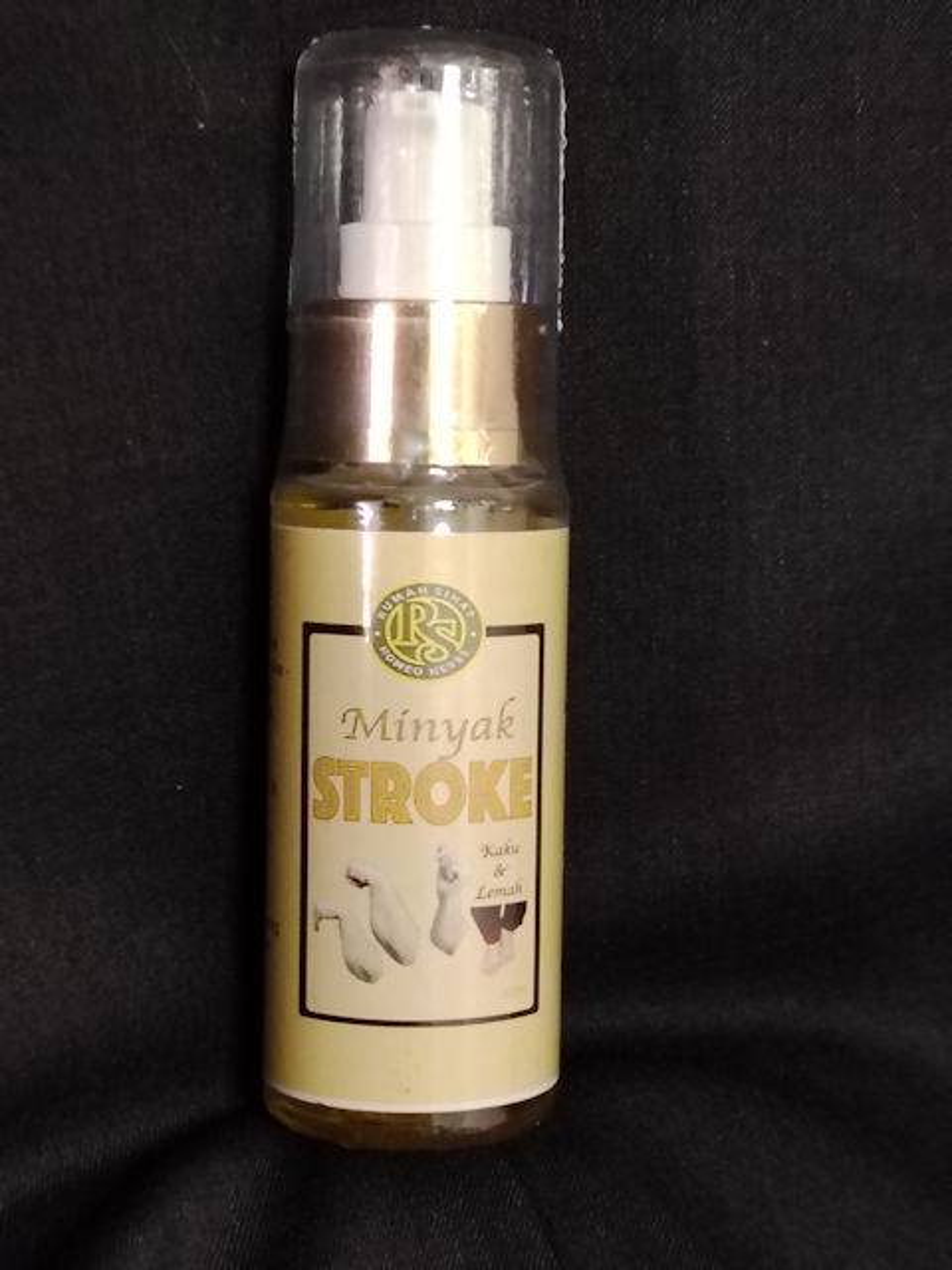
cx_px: 476
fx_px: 2603
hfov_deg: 20.7
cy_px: 635
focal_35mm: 71
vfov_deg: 27.4
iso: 3109
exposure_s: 1/25
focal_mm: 5.25
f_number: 1.75
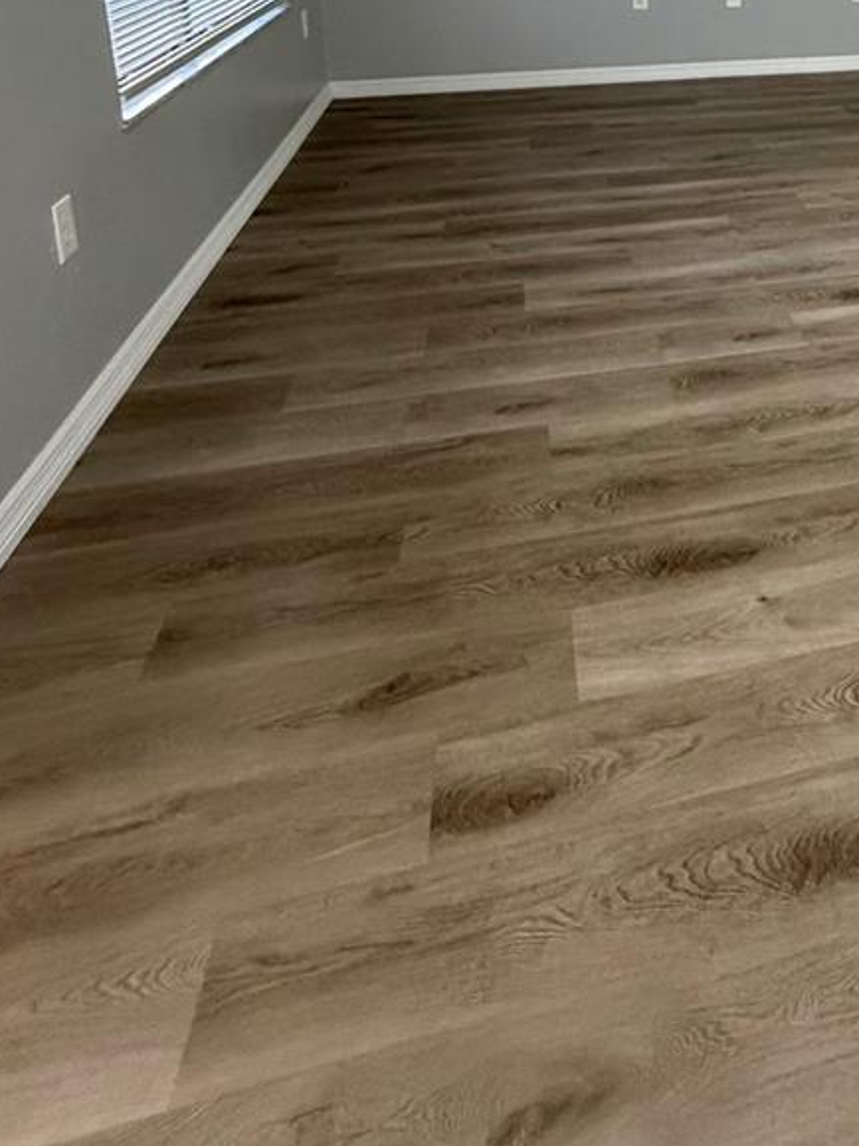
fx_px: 960
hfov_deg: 44.1
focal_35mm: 29
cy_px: 71
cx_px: 766
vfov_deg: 52.5
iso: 640
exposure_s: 1/60
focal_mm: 2.22
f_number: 2.2
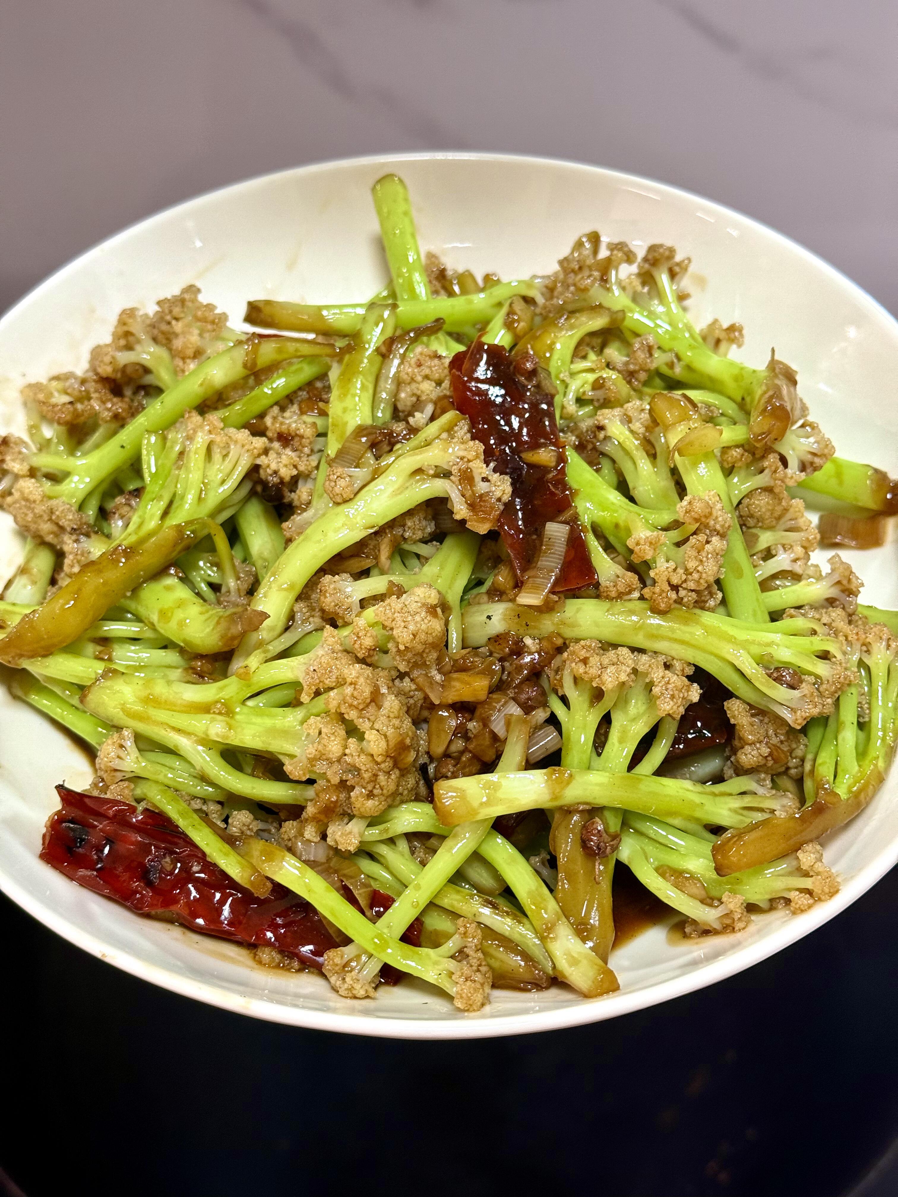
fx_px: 1660
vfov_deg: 39.7
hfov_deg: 30.3
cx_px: 449
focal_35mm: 48
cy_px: 598
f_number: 1.78
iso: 125
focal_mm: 6.76
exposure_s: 1/48
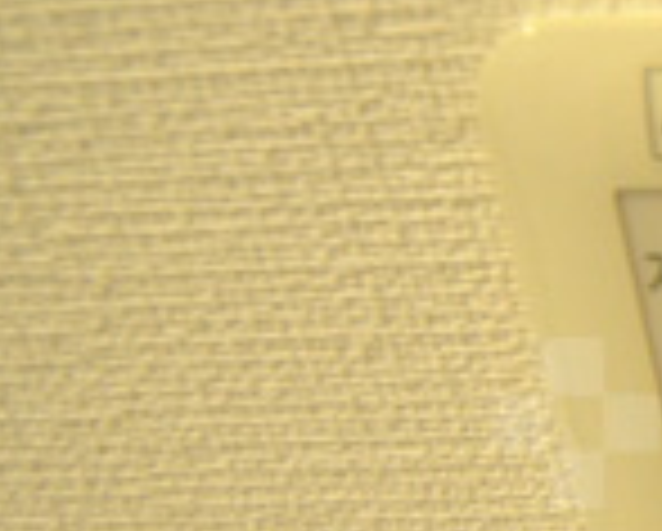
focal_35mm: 49
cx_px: 1166
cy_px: 423
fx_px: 961
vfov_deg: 30.2
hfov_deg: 22.8
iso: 800
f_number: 4.5
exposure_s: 1/30
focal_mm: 8
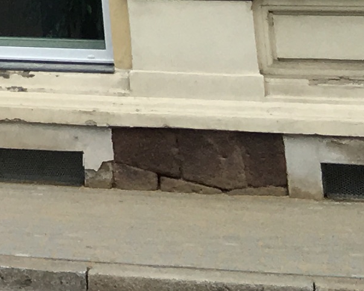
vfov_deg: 7.6
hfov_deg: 8.3
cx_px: -794
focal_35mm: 189
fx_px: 2036
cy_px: -430
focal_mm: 4.15
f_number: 2.2
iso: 25
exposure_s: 1/1068
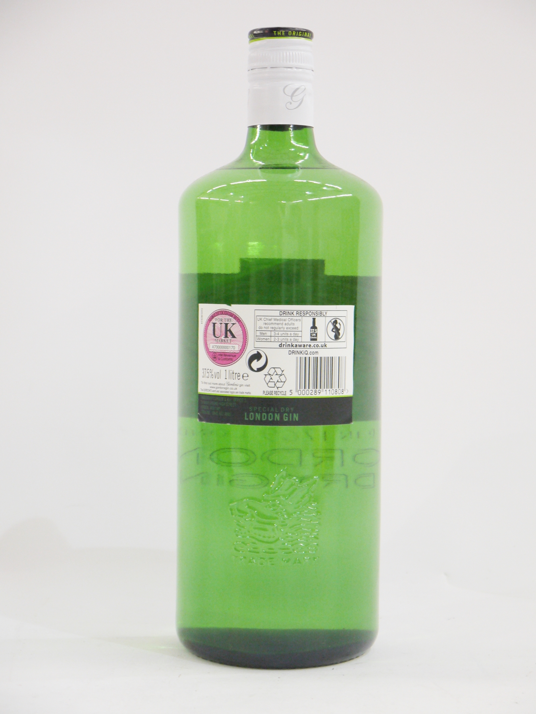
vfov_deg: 23.3
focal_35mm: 84
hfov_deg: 17.6
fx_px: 1734
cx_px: 268
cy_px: 357
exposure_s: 1/50
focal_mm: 42
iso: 400
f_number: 5.6
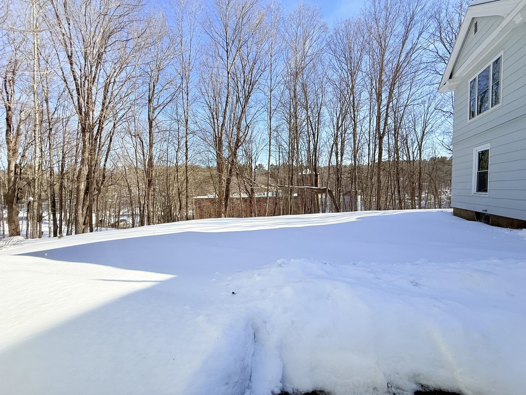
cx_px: 263
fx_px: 213
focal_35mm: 14
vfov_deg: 85.7
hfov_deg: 102.1
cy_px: 198
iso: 50
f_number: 2.2
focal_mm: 2.22
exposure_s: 1/1431
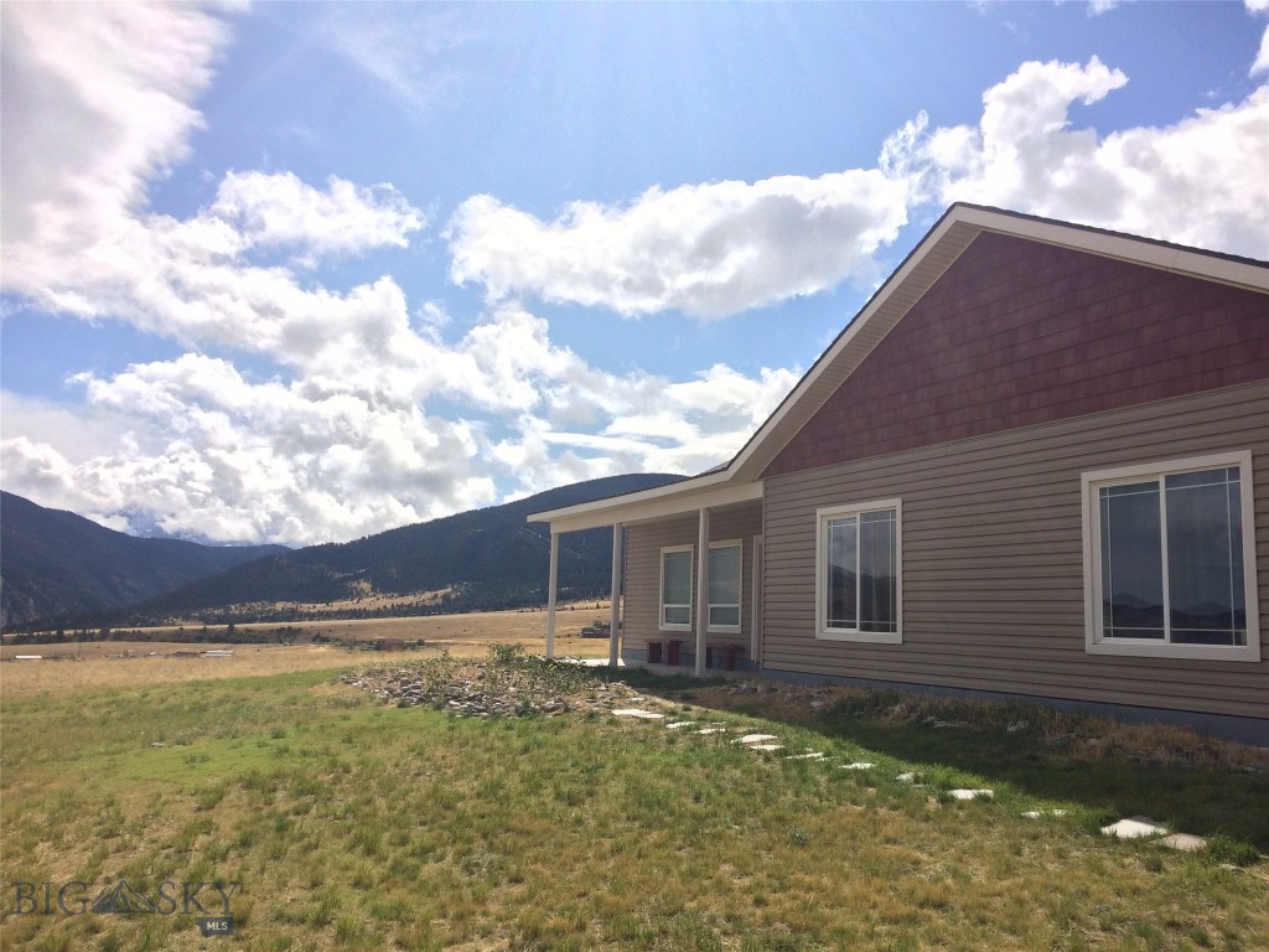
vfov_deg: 48.2
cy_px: 476
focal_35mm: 29
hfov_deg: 61.7
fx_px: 1063
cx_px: 634
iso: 32
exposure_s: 1/3425
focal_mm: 4.15
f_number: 2.2
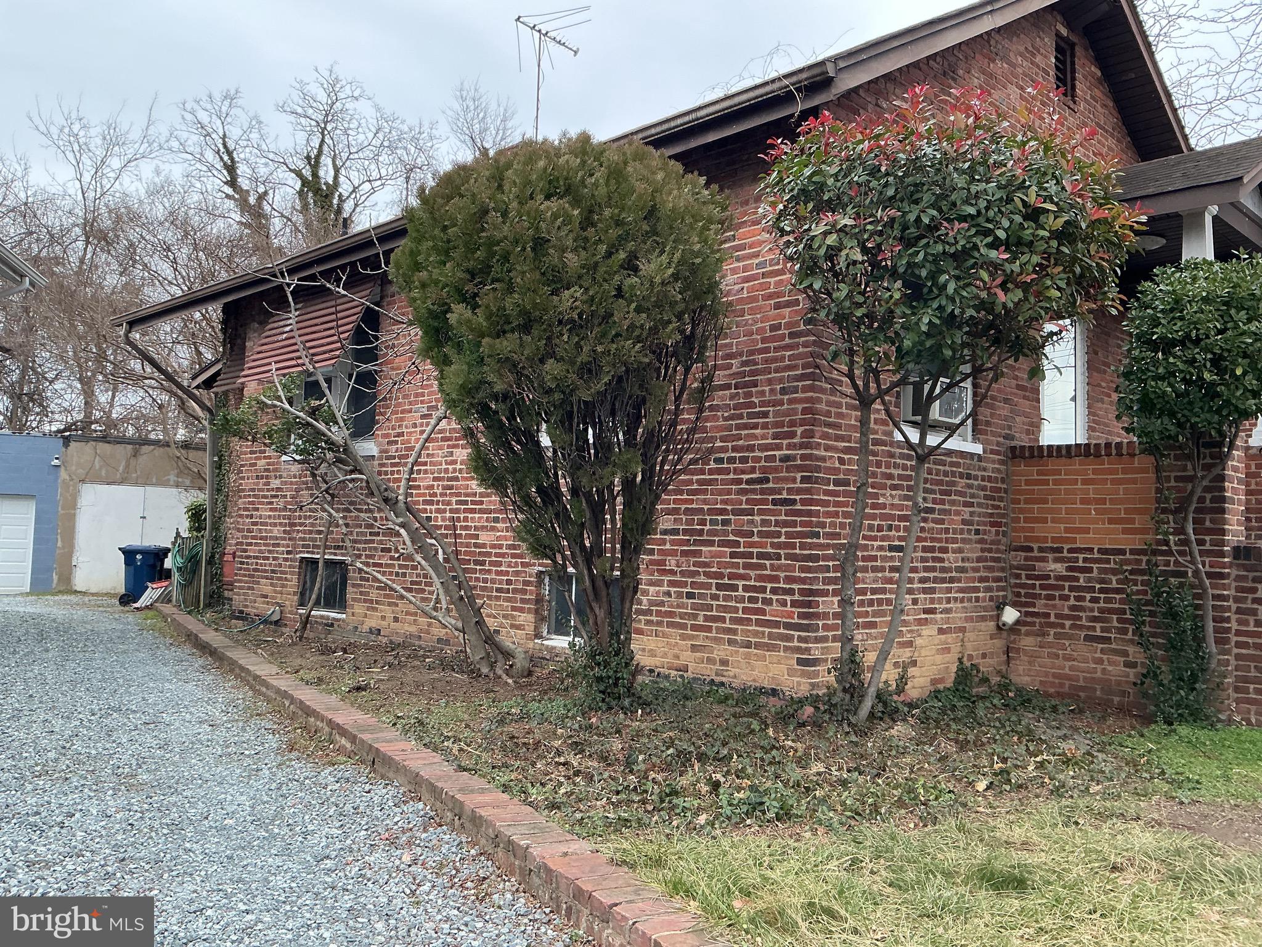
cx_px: 631
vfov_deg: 48.2
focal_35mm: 29
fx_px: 1057
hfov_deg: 61.7
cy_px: 474
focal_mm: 3
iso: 50
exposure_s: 1/120
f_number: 1.8
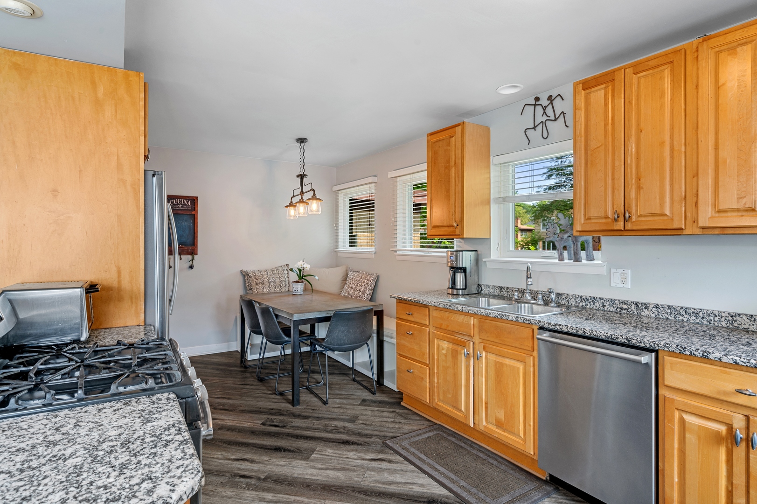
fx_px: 410
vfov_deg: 63.2
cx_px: 378
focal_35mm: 20
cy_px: 252
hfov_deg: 85.5
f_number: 8
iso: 200
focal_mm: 19.5
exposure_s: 1
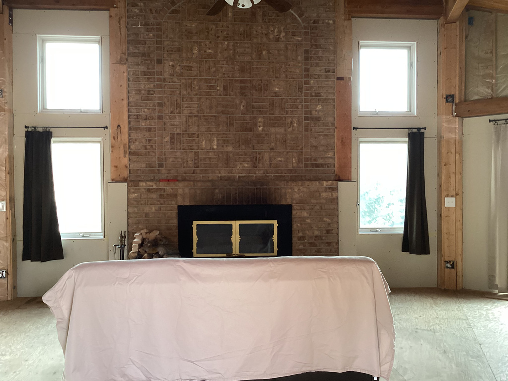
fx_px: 455
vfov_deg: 45.4
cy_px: 190
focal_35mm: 31
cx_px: 254
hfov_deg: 58.4
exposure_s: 1/60
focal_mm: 3.3
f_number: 2.4
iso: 200
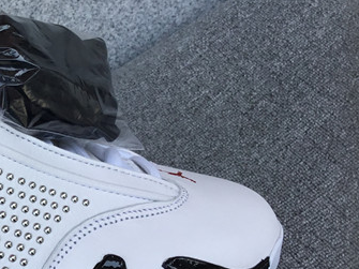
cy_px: 182
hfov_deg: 24.4
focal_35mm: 74
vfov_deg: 19.8
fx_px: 767
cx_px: -44
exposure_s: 1/436
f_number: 2.4
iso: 25
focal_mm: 3.3
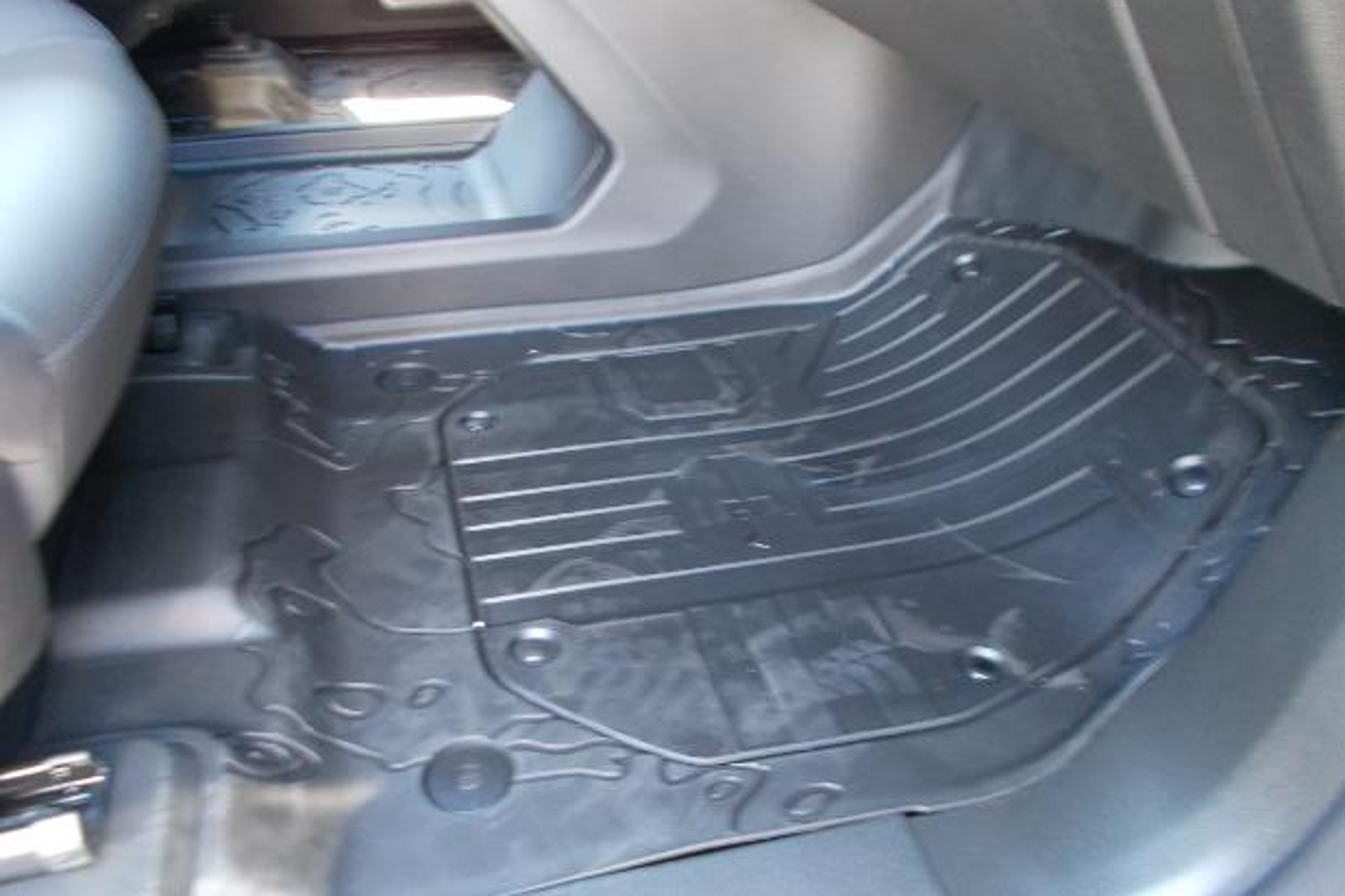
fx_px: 1046
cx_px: 662
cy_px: 498
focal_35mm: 28
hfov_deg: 65.5
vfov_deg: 46.3
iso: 200
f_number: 3.2
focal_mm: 4.6
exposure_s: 1/8
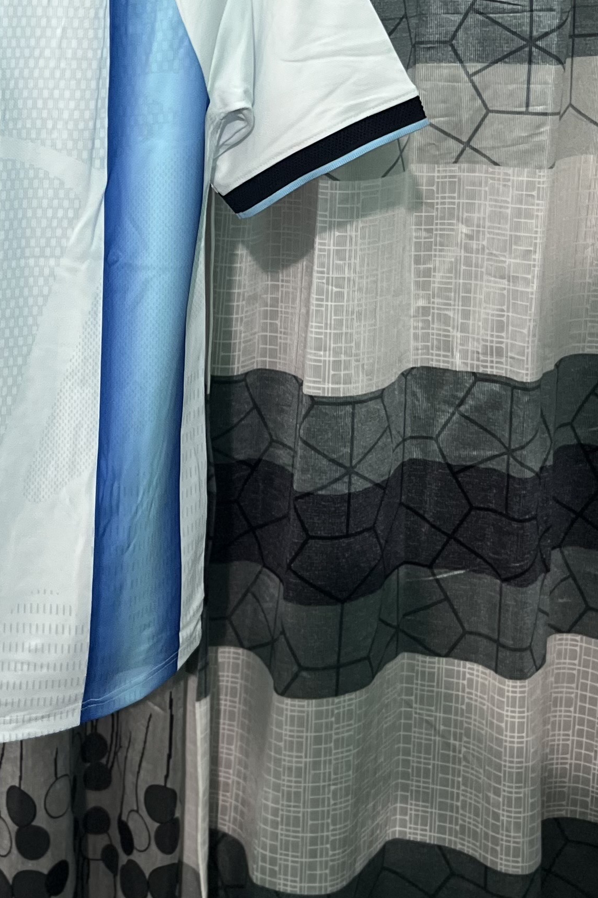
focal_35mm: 64
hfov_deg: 20.2
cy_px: 141
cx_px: -82
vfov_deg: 30.4
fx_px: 1595
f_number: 1.5
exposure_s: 1/50
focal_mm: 5.7
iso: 200
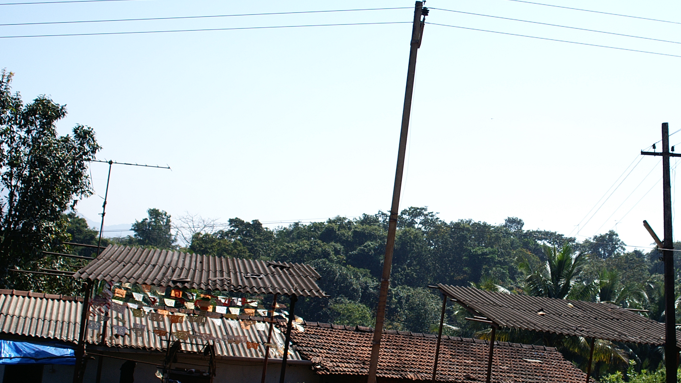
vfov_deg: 21.8
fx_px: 993
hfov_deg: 37.4
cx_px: 459
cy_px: 224
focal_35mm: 55
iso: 100
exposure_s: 1/1250
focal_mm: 24
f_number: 5
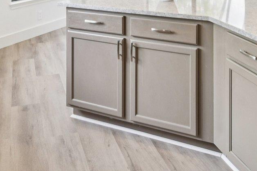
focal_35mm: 49
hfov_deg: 40.3
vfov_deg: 23.0
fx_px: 350
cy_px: -75
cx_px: 144
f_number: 8
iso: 400
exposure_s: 1/20
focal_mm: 10
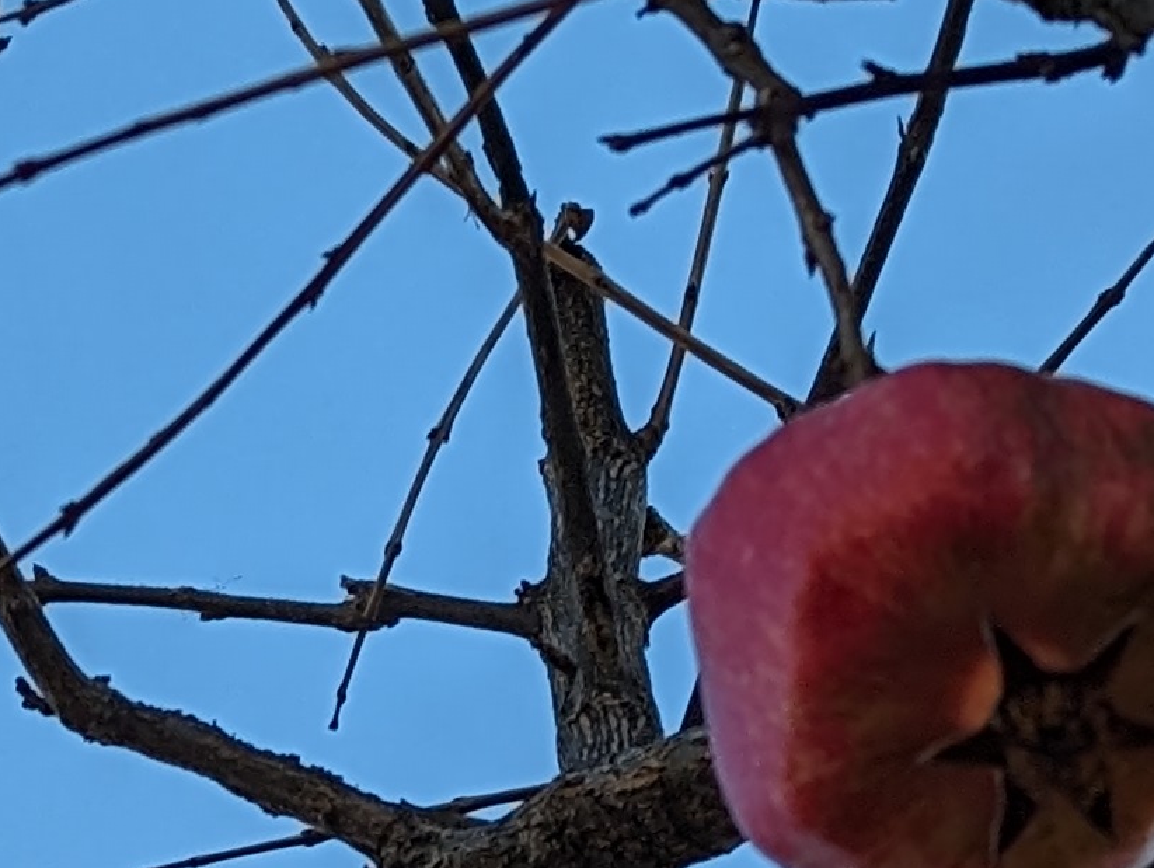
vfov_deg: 6.0
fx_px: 8109
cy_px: 1749
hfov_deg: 7.9
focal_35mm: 243
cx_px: -782
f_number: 1.68
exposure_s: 1/305
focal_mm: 6.9
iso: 23
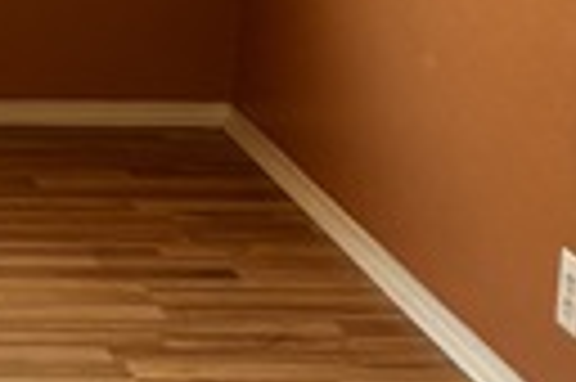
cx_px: -495
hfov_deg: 13.5
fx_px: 2157
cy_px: -112
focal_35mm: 135
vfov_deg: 9.9
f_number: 1.6
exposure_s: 1/60
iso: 160
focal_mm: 5.96
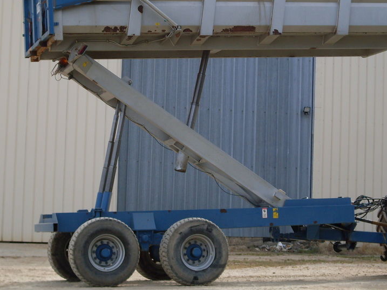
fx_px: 1264
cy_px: 106
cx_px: 209
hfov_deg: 17.4
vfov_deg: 13.1
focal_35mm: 113
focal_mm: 13.5
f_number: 4
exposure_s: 1/500
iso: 80
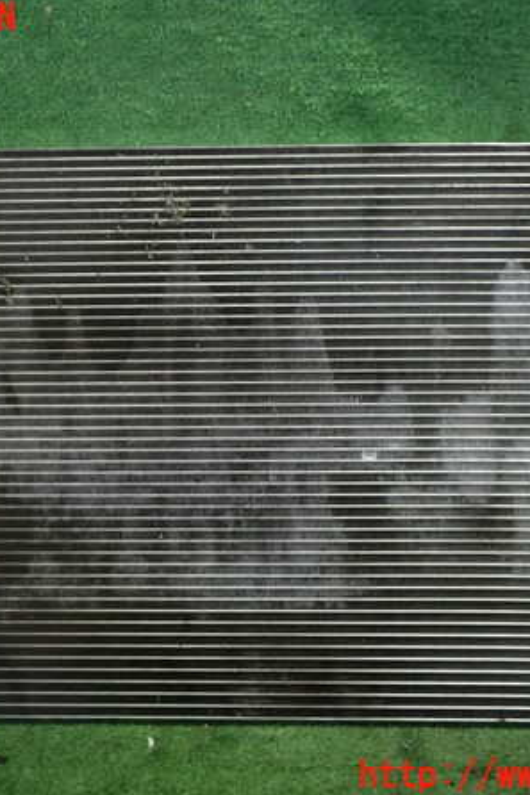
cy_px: 398
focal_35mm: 42
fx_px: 928
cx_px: 227
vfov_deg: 46.4
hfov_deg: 31.8
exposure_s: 1/60
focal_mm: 5.4
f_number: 2.3
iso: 1000
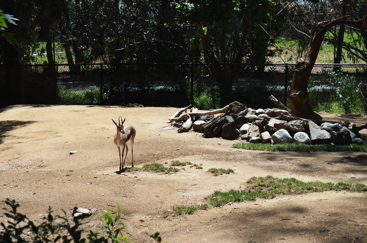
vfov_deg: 16.5
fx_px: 839
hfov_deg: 24.7
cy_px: 122
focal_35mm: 82
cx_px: 184
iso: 160
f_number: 8
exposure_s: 1/250
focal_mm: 55
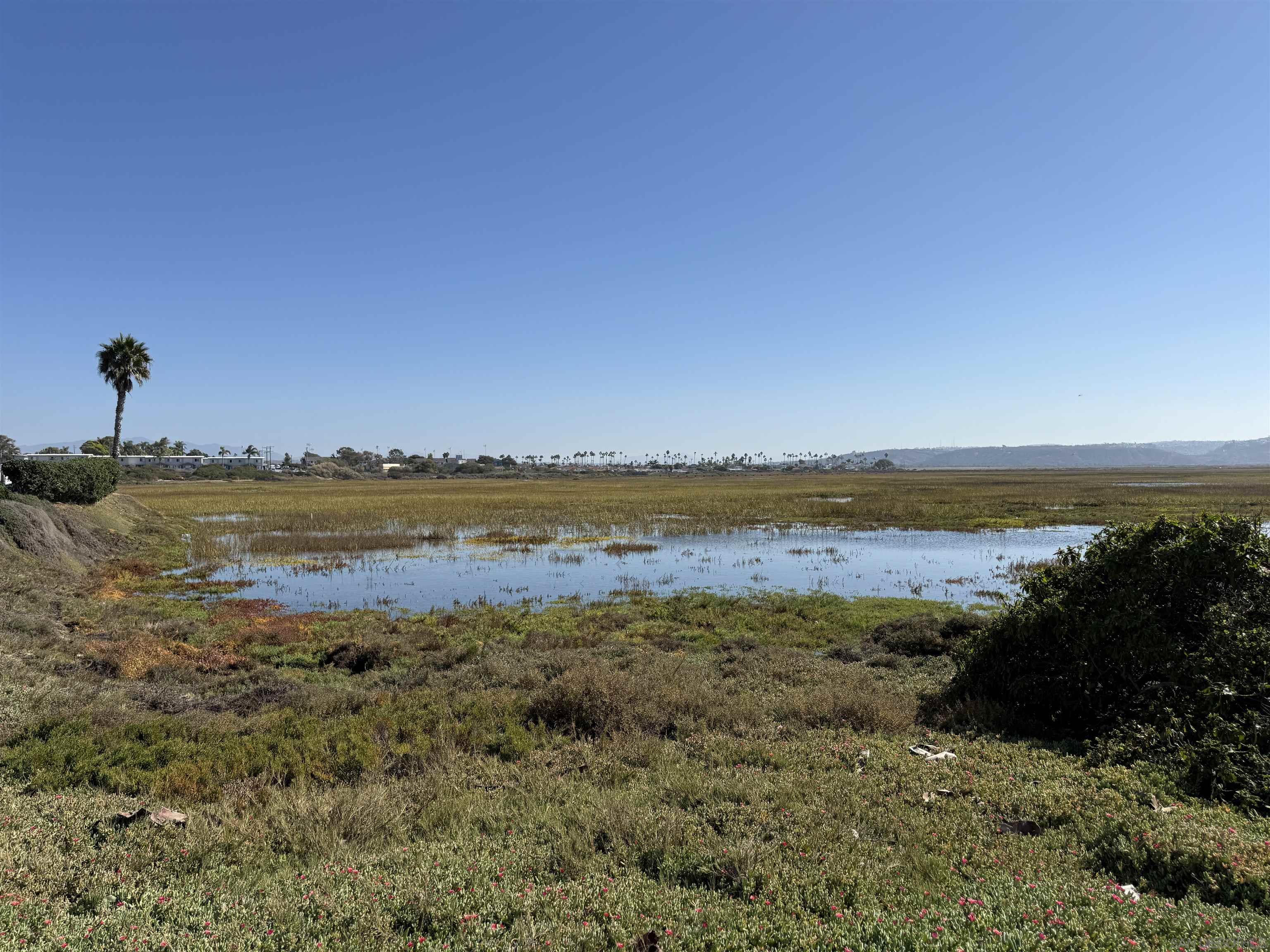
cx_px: 635
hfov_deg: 71.6
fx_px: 881
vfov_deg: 56.8
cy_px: 476
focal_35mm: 24
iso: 80
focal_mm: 6.76
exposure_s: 1/6711
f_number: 1.78
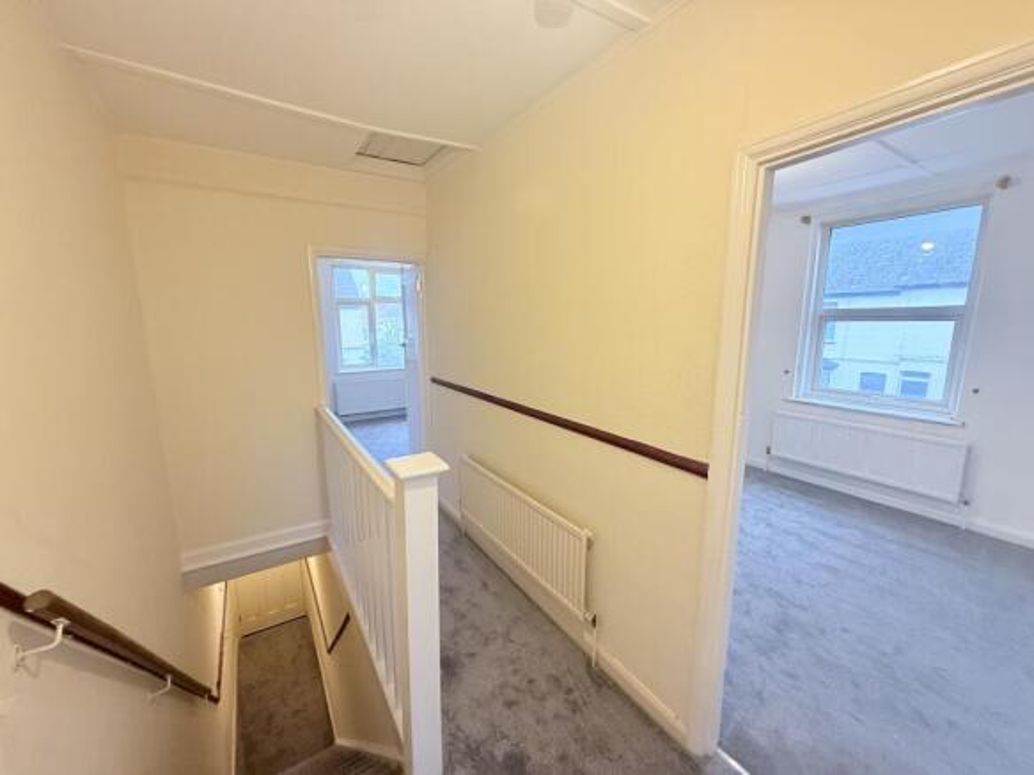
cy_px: 388
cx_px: 517
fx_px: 418
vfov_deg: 85.7
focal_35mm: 14
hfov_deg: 102.1
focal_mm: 2.22
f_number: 2.2
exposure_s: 1/100
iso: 400
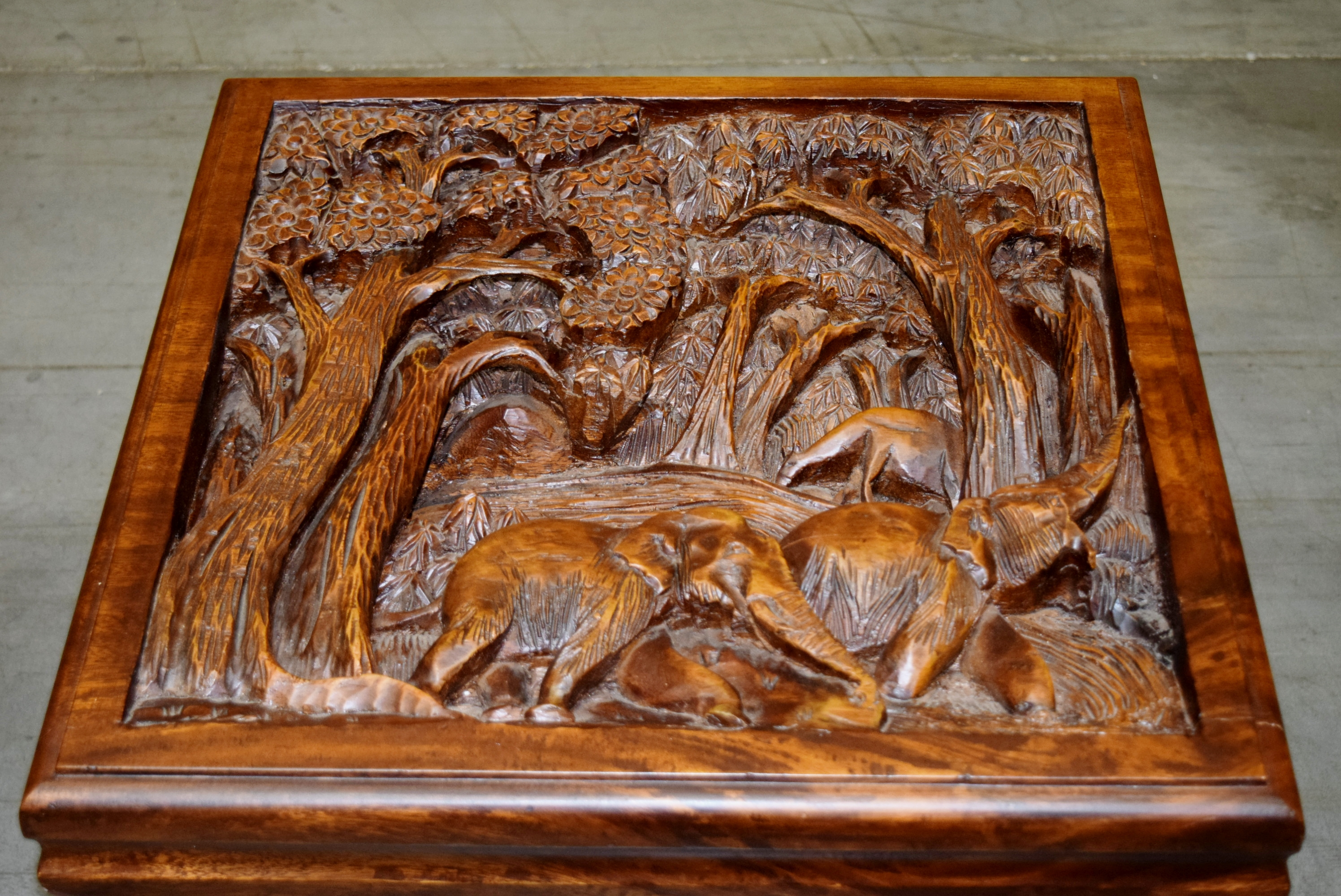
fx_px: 2237
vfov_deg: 22.7
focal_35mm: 60
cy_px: 448
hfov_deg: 33.4
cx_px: 670
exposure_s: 1/30
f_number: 5
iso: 1400
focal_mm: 40
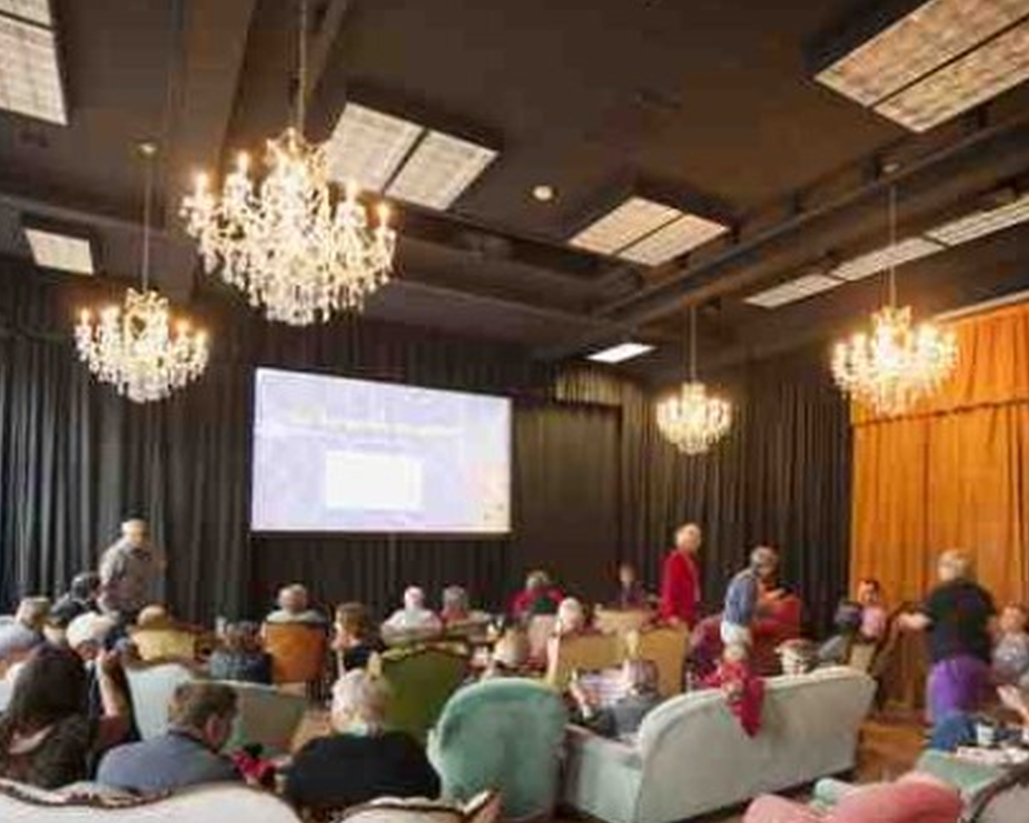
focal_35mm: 23
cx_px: 563
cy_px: 515
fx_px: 700
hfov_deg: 72.4
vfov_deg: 60.1
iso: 800
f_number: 5.6
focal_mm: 16
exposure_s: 1/13
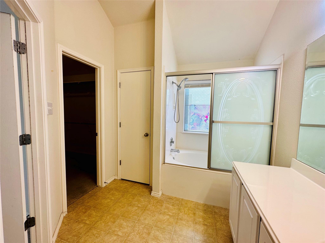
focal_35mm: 14
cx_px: 162
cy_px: 122
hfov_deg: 102.1
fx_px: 131
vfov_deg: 85.7
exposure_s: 1/120
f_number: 2.2
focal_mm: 2.22
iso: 50
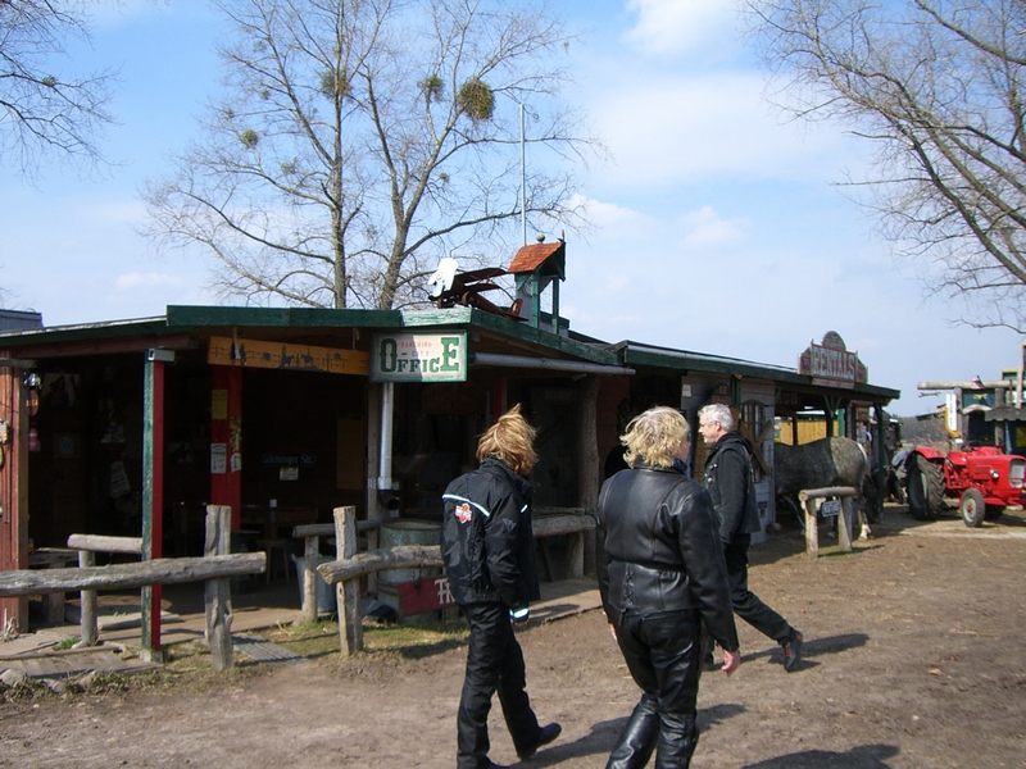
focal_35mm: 38
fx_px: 1126
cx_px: 513
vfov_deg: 37.7
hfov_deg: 49.0
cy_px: 384
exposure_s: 1/500
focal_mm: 6.2
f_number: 4.3
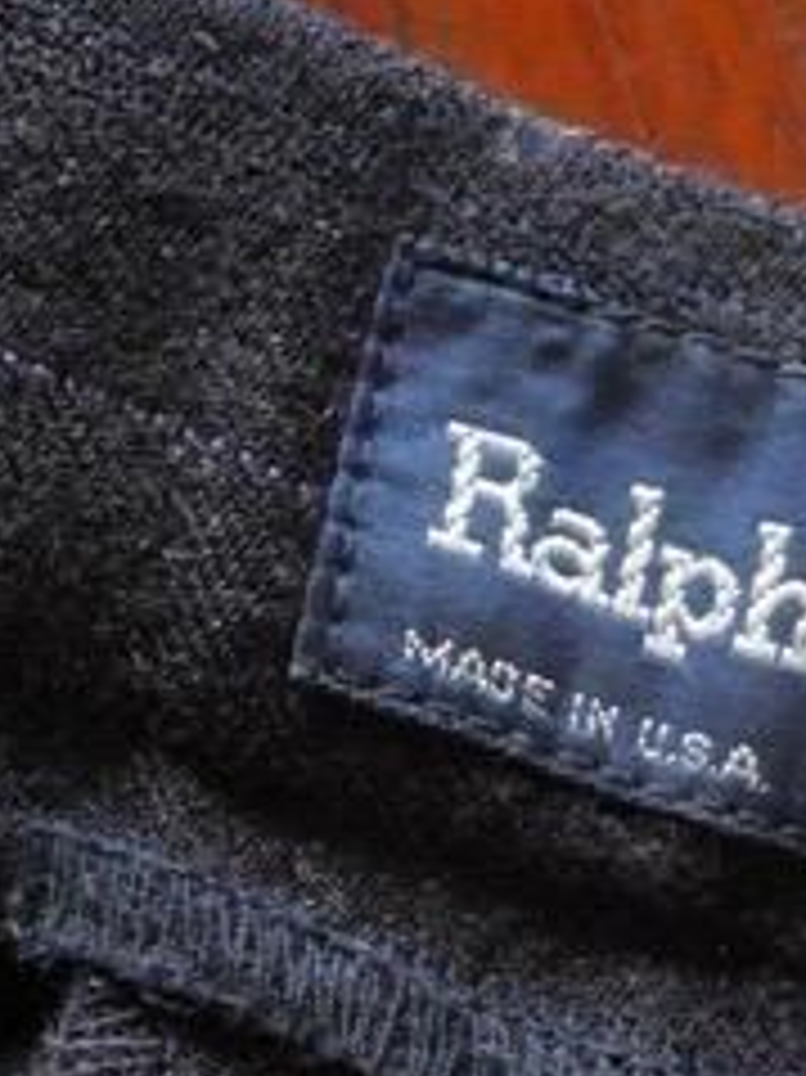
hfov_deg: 3.5
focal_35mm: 428
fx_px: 13299
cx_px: 1243
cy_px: 1245
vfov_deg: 4.6
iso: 1600
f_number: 4
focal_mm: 60
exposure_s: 1/125
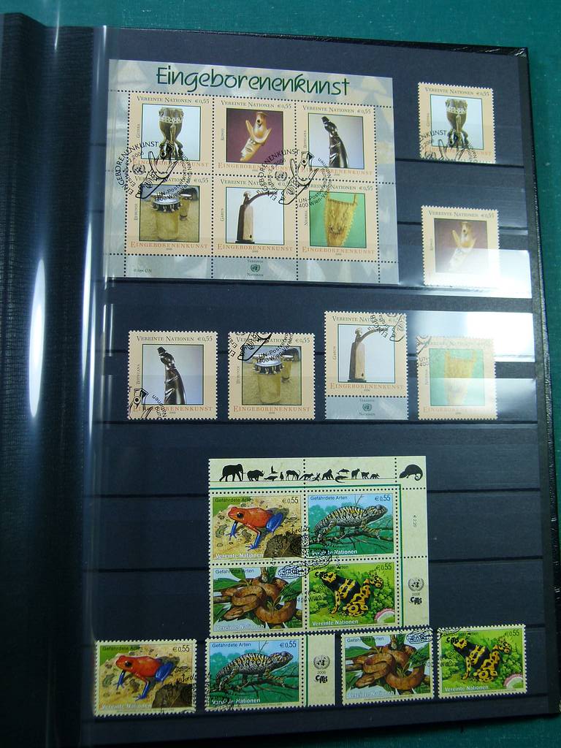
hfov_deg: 41.8
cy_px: 374
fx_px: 735
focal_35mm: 34
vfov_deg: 54.0
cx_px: 280
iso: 100
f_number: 3
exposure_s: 1/80
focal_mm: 6.1
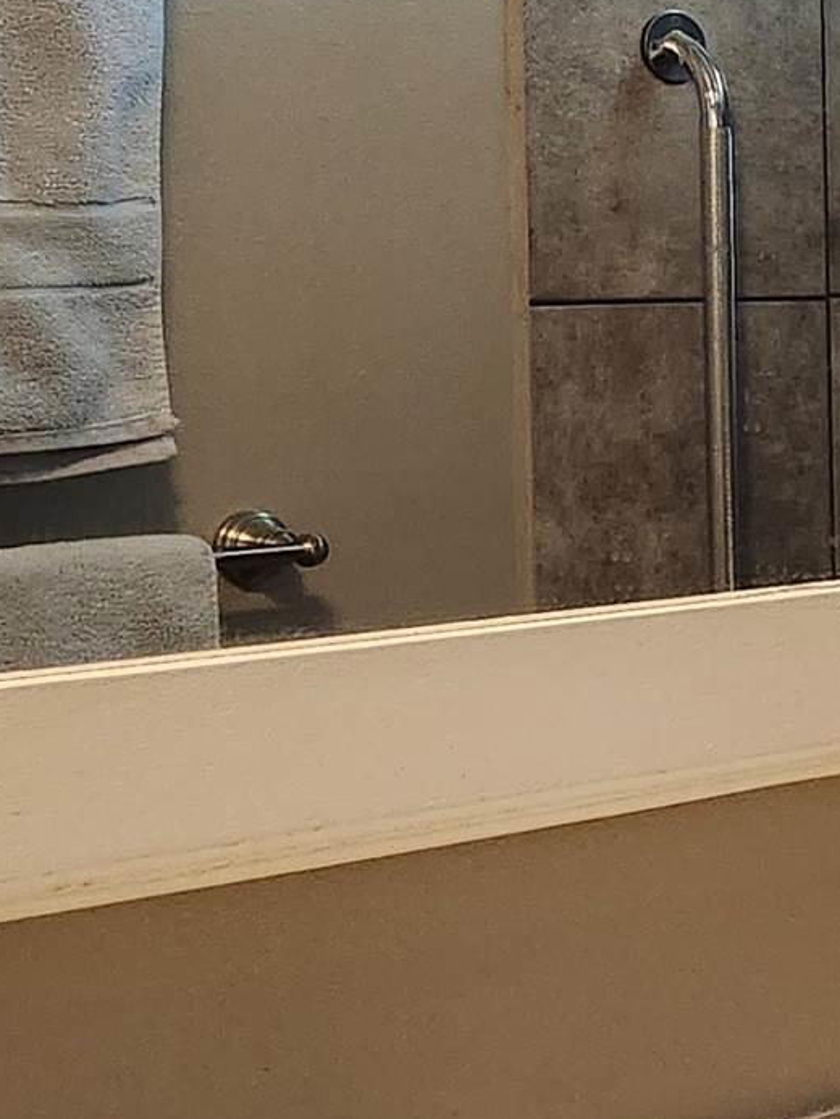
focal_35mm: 102
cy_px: 367
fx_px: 3299
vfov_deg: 19.2
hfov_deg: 11.5
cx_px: 2139
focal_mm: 5.54
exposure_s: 1/120
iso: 500
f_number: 1.8
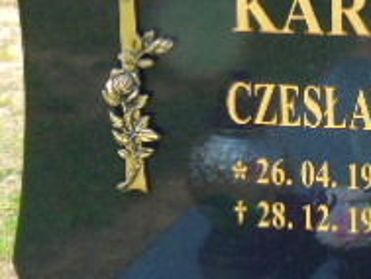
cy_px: 153
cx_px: 345
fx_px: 1673
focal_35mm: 156
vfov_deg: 9.5
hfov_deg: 12.5
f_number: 4.1
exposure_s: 1/100
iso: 80
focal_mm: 8.2
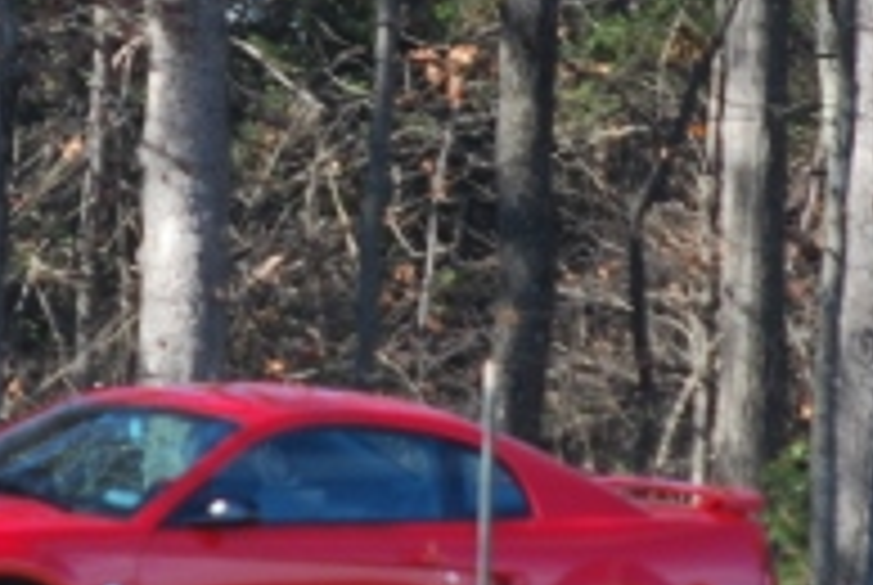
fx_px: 23995
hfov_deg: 2.1
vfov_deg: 1.4
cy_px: 216
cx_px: 248
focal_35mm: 988
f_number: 5.6
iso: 400
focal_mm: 200
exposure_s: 1/320
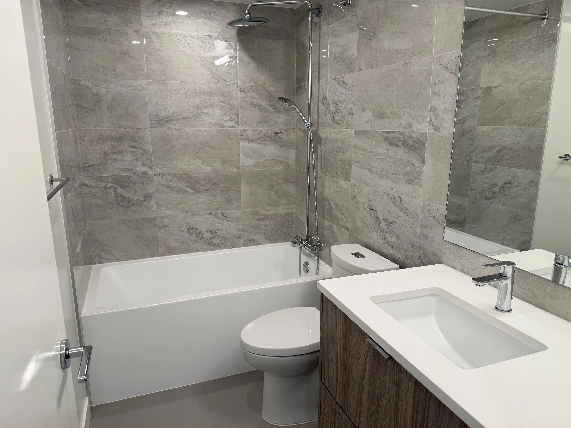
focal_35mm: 24
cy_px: 214
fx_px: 396
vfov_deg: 56.8
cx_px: 286
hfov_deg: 71.6
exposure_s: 1/120
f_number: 1.78
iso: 64
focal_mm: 6.76
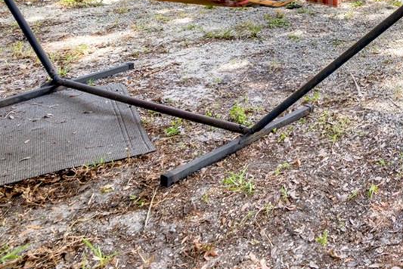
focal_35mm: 42
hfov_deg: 36.4
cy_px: -91
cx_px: 478
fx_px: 470
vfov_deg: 26.5
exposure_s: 1/500
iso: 250
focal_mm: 14
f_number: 6.3
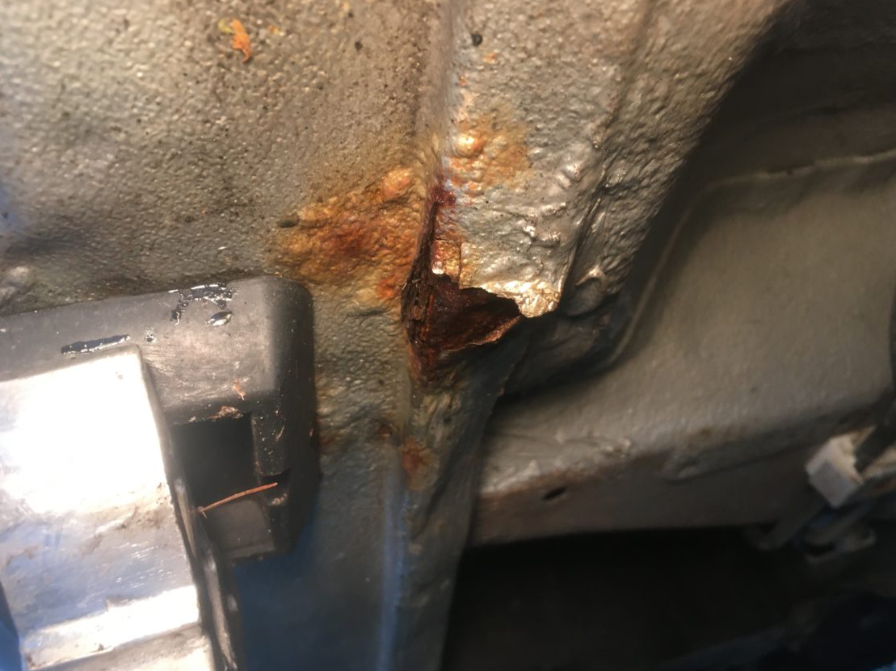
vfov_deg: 46.8
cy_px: 342
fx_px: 776
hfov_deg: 60.0
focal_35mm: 30
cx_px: 462
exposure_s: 1/30
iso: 100
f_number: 2.2
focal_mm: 4.15
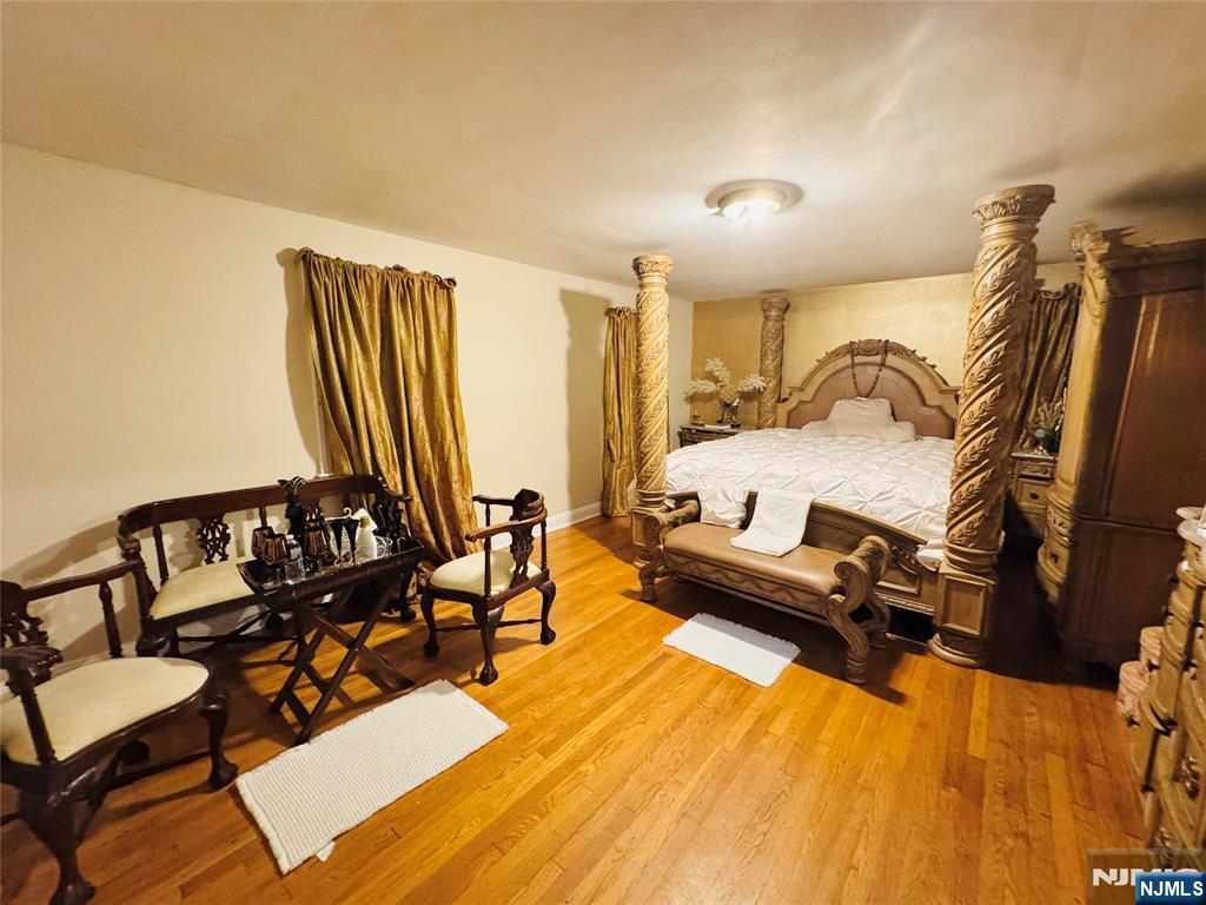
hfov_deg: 102.1
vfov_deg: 85.7
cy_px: 452
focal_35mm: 14
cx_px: 603
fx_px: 488
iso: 640
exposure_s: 1/60
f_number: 2.2
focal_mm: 2.22
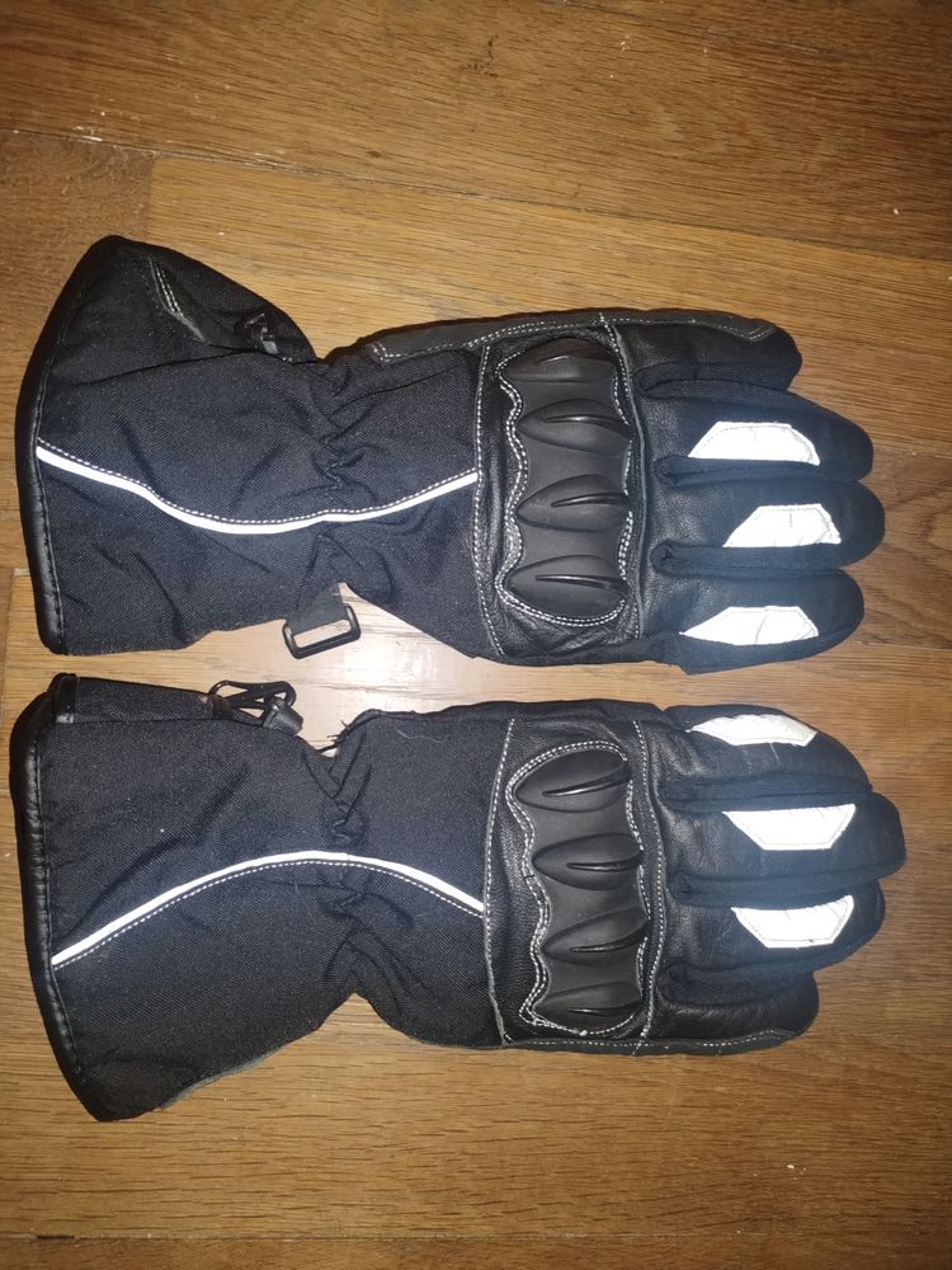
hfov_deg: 53.1
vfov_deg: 67.3
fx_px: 953
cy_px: 635
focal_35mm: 26
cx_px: 476
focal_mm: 4.75
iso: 603
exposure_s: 1/25
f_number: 1.8
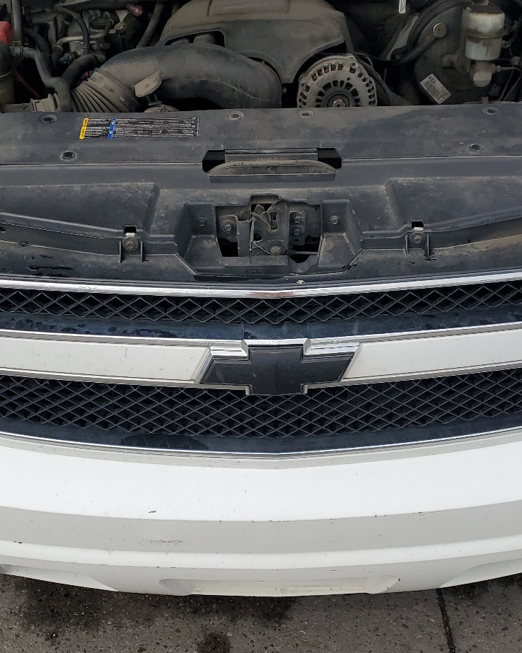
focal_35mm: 44
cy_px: 303
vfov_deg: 42.0
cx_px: 264
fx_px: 850
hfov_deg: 34.1
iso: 50
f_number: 1.5
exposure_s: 1/2500
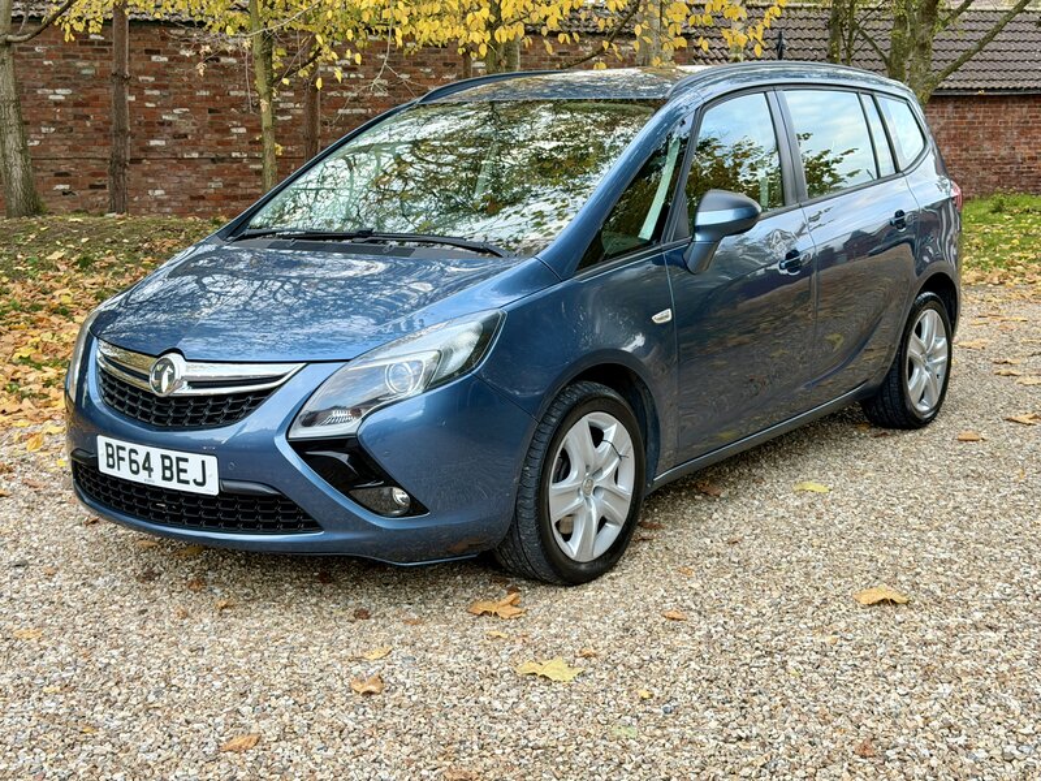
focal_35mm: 48
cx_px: 520
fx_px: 1443
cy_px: 390
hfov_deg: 39.7
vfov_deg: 30.3
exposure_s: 1/60
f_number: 1.78
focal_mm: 6.76
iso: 100
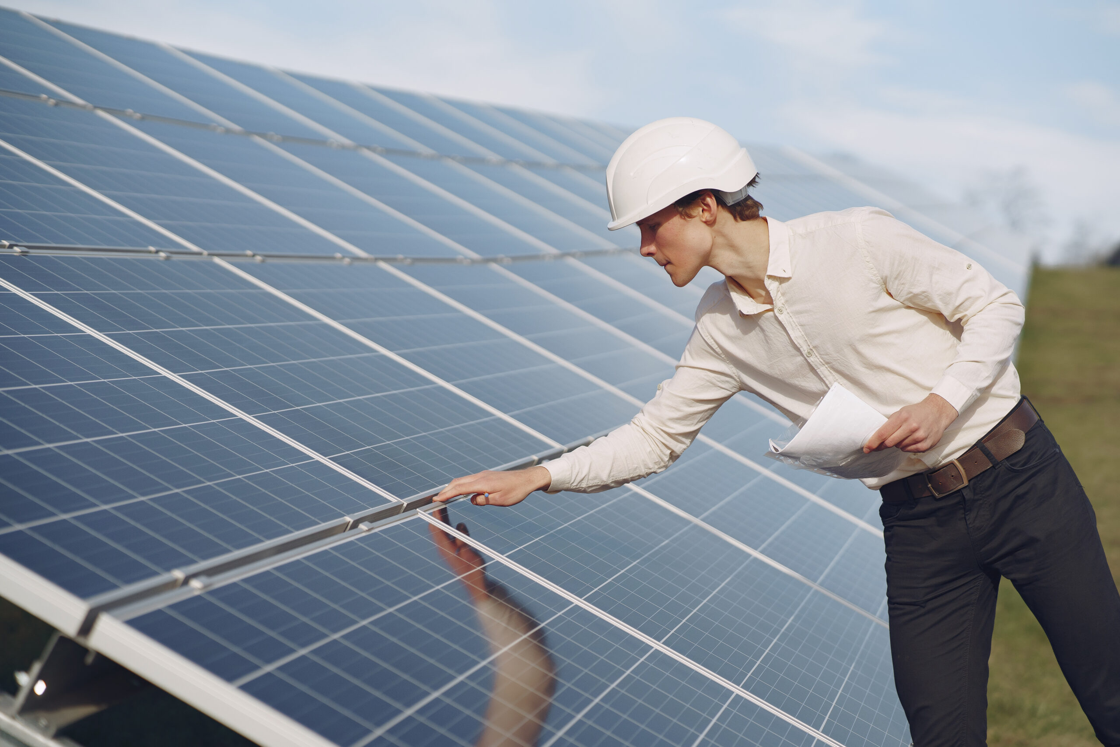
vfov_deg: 16.1
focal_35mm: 85
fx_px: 2644
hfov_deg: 23.9
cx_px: 560
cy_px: 374
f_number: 2.5
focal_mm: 85
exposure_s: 1/6400
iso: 500
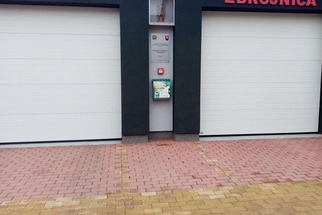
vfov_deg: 46.3
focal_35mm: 28
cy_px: 98
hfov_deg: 65.5
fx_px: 250
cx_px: 157
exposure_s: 1/100
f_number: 1.8
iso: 108
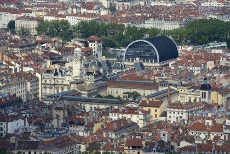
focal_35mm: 200
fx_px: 1278
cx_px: 115
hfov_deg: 10.3
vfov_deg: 6.9
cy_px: 77
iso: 200
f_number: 11
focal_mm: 200
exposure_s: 1/320
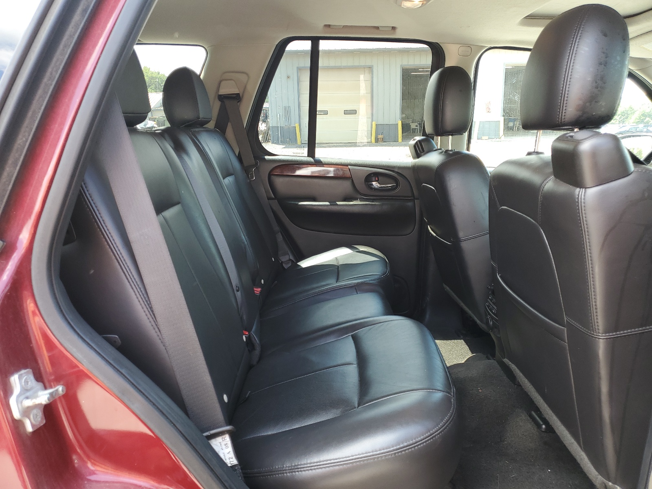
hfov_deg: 67.3
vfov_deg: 53.1
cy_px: 244
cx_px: 326
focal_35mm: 26
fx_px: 490
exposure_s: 1/123
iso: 50
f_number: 1.5
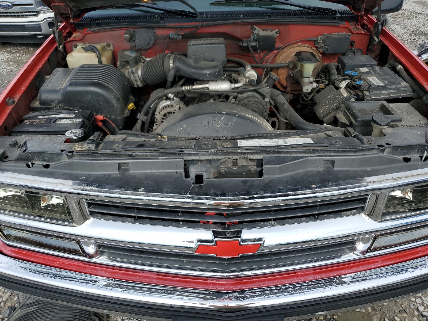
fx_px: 321
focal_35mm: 26
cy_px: 160
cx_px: 214
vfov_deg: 53.1
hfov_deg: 67.3
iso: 50
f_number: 1.5
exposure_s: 1/2000
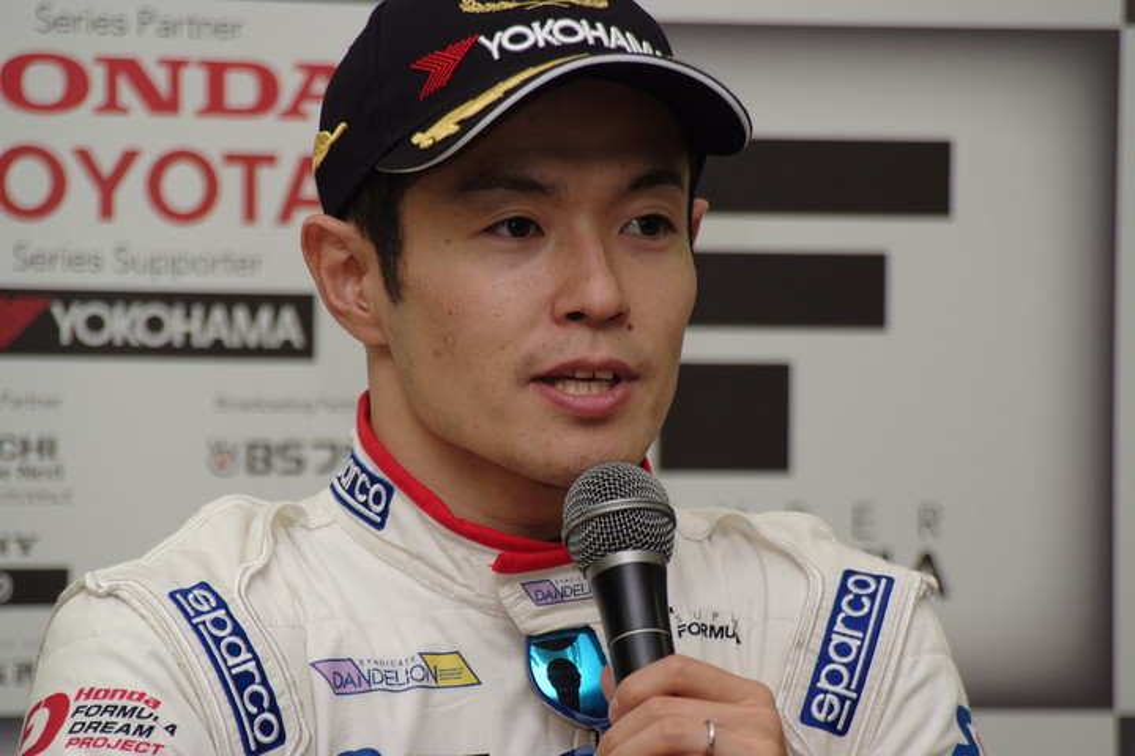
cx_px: 568
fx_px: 9458
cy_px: 378
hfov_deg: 6.9
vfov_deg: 4.6
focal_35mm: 300
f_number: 5.6
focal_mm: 200
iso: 400
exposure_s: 1/125
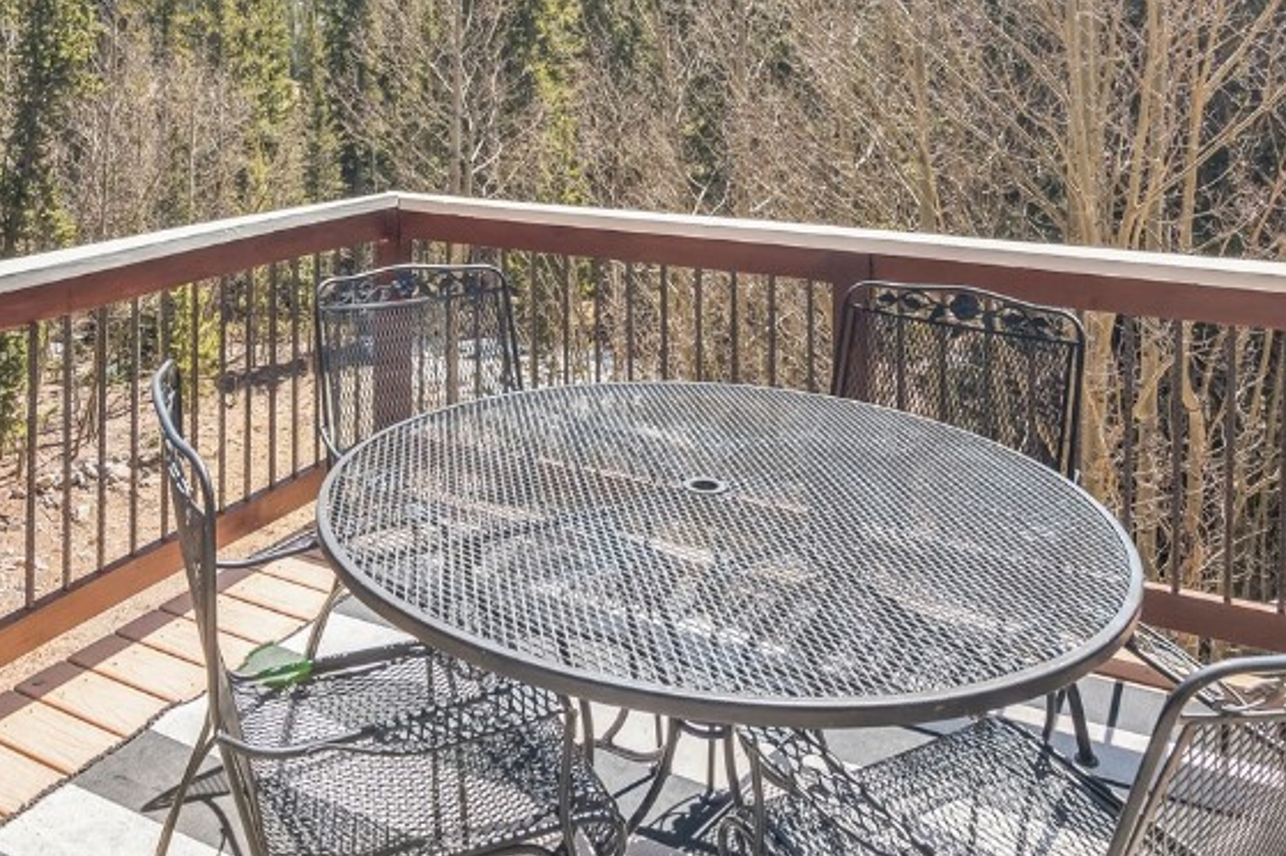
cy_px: 44
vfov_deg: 36.7
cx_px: 458
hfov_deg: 56.3
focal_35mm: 33
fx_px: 1178
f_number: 8
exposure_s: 1/500
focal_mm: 16
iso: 400
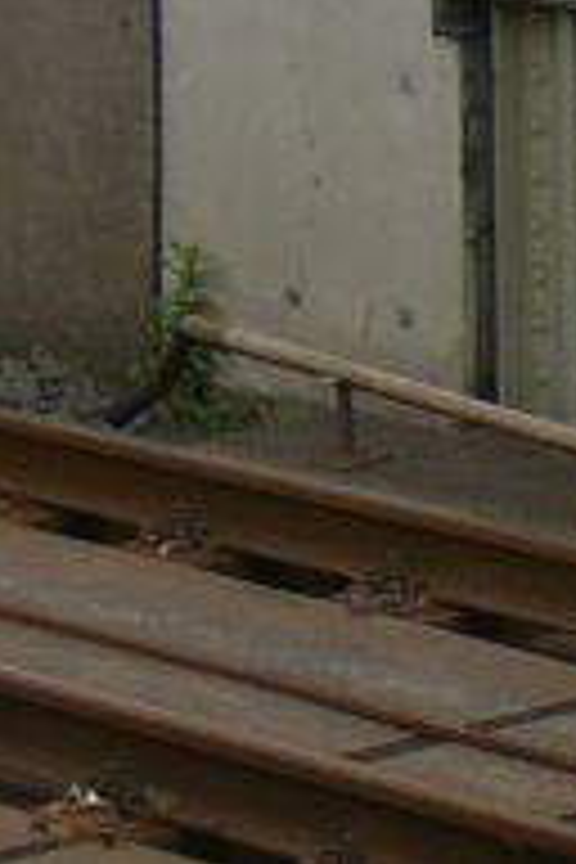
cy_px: -1152
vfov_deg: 8.4
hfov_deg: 5.3
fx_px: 5448
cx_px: -1701
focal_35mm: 227
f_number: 2.8
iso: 100
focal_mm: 5.8
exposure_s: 1/640
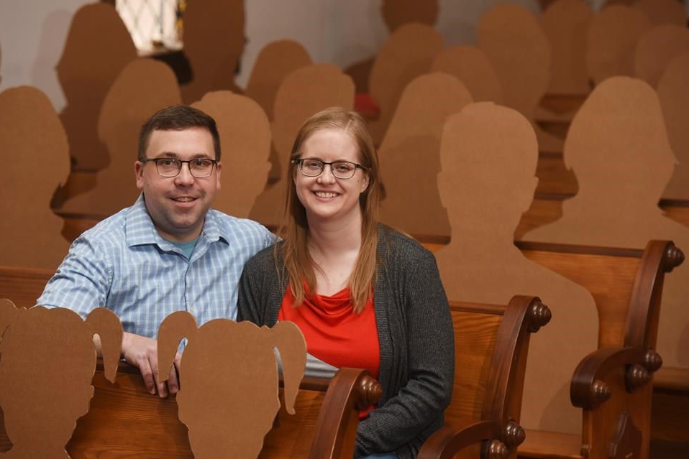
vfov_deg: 9.9
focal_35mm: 139
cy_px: 228
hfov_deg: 14.8
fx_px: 2661
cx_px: 326
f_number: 5
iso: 800
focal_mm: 130
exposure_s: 1/250
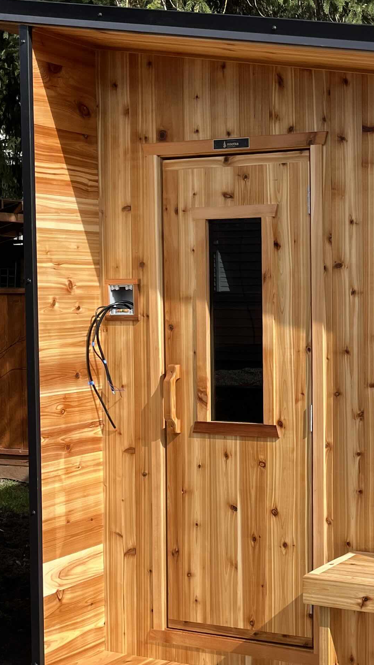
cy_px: 341
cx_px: 381
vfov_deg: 34.9
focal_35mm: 60
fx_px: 1058
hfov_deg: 19.4
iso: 50
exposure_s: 1/2137
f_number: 1.6
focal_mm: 5.1
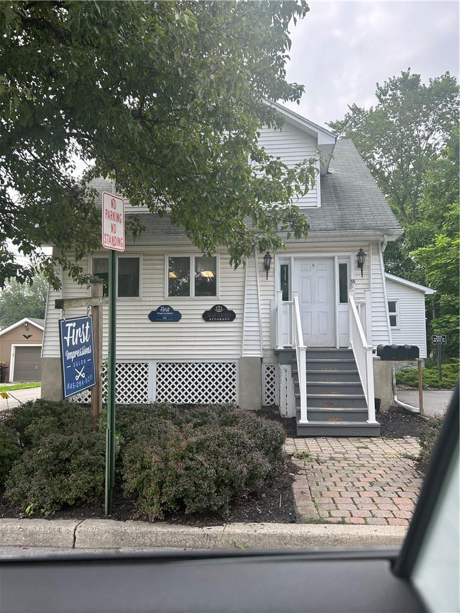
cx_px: 230
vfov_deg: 67.3
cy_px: 306
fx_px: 461
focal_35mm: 26
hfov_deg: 53.1
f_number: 1.5
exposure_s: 1/974
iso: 50
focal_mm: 5.7
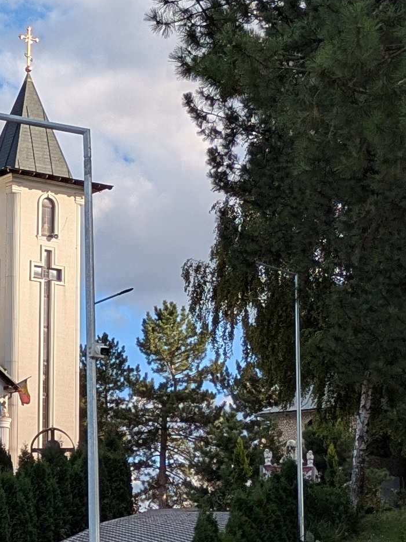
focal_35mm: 124
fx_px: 1940
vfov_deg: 15.9
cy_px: 212
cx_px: -247
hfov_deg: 11.3
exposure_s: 1/1546
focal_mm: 5.43
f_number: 1.89
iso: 47
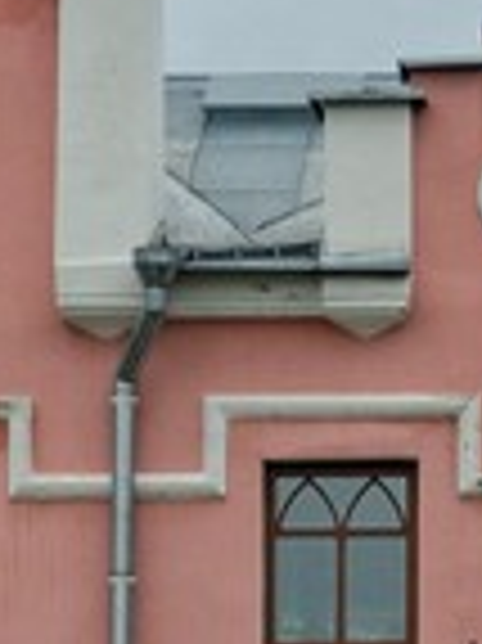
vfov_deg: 9.0
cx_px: 342
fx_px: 4053
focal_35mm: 218
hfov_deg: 6.8
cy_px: 768
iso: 320
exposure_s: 1/400
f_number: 6.3
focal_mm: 24
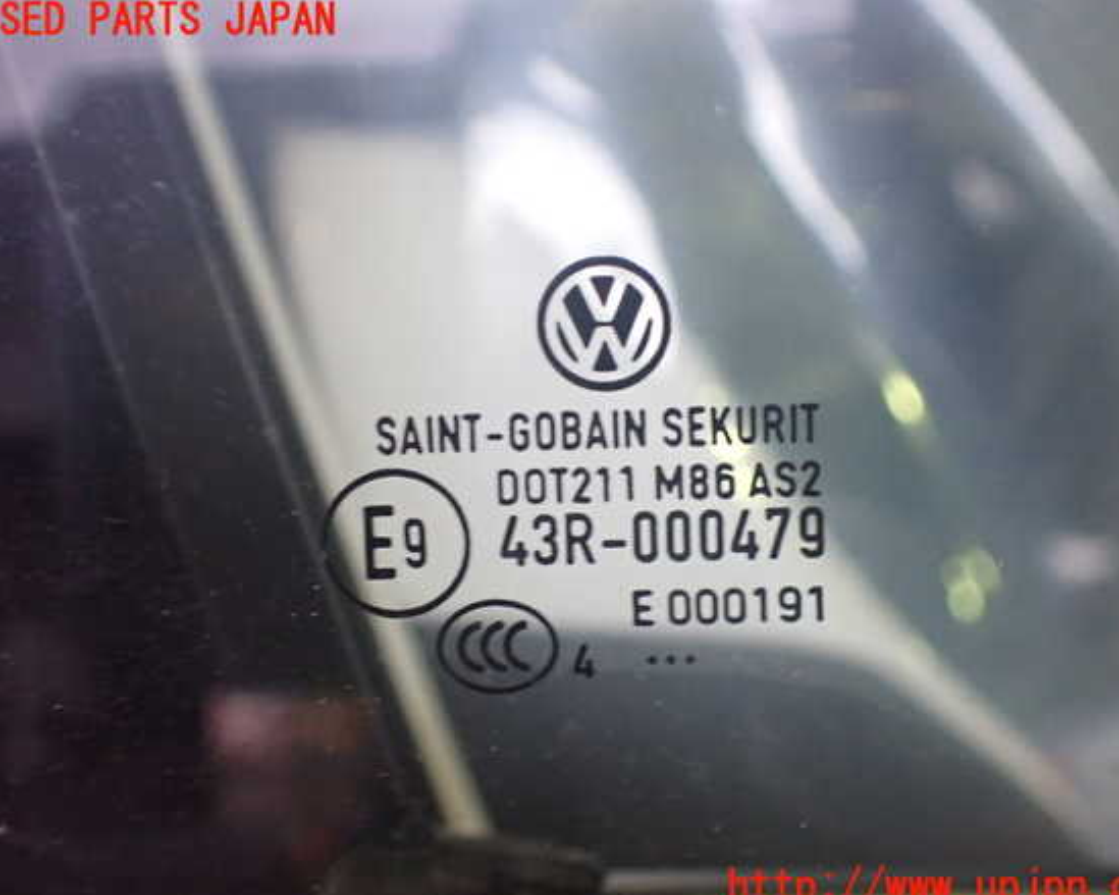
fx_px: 1060
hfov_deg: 55.7
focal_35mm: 32
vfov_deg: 45.8
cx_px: 577
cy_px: 455
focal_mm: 5.4
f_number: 2.3
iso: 800
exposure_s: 1/60
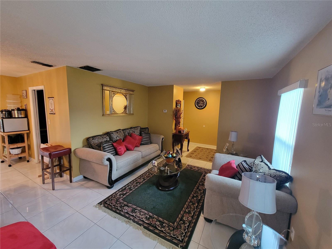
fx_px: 125
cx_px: 166
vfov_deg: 89.9
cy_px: 124
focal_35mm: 13
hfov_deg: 106.2
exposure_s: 1/30
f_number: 2.2
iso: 500
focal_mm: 2.2
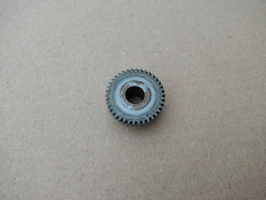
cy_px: 100
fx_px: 184
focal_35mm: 24
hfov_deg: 71.6
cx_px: 133
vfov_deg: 56.8
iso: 126
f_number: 1.8
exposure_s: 1/100
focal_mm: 5.56
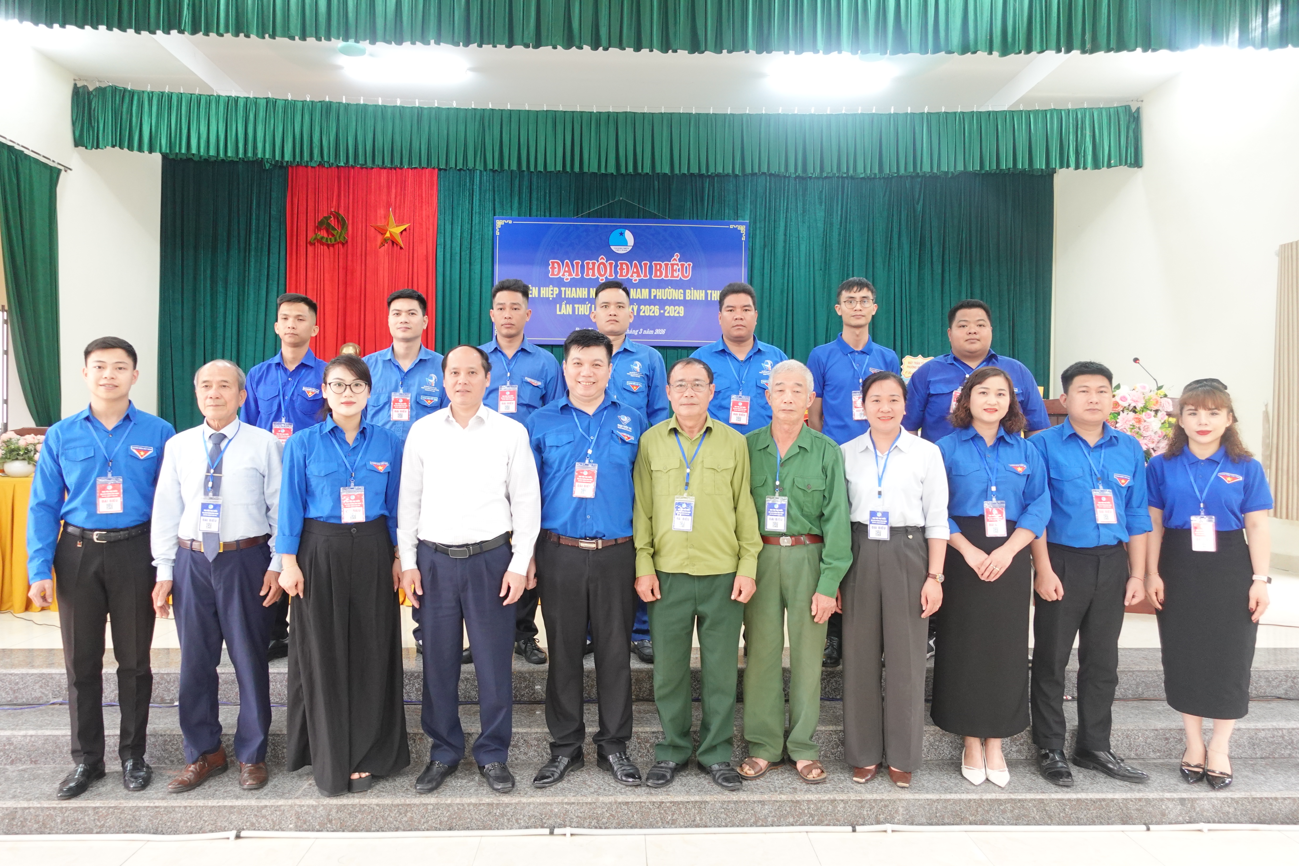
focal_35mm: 24
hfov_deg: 73.7
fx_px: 866
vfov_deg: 53.1
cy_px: 433
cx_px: 650
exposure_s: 1/30
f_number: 2.8
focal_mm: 9.4
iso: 640
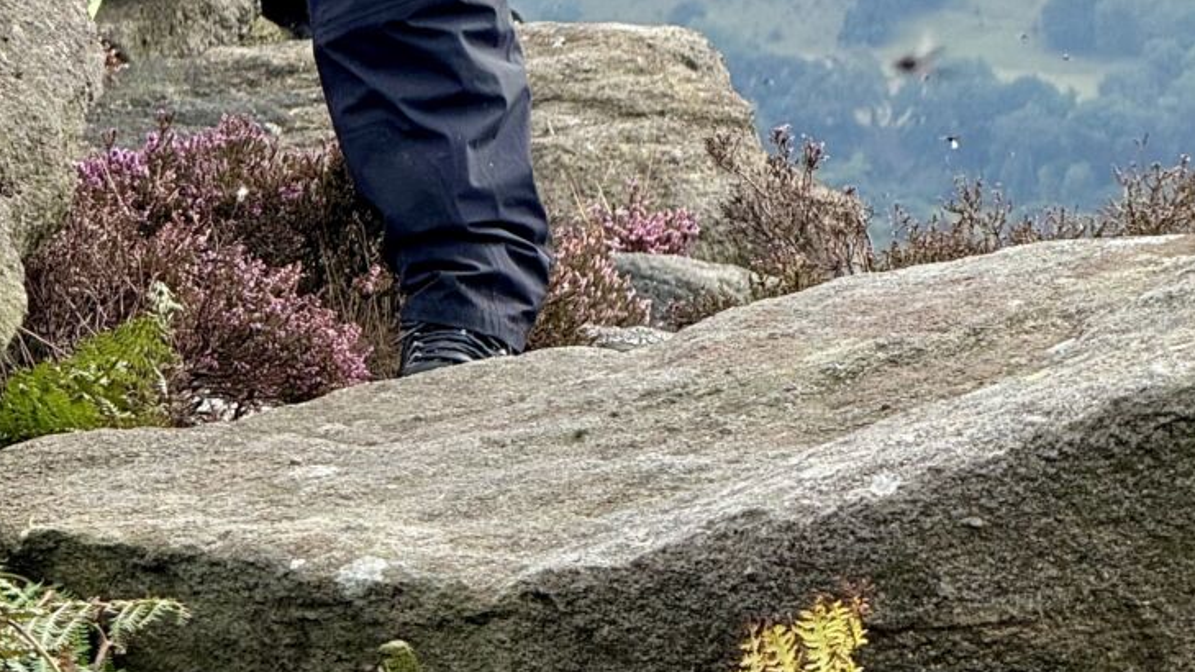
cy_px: -634
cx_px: 362
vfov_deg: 4.2
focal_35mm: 287
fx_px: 9094
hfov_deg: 7.5
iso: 50
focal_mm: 15.66
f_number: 2.8
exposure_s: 1/767
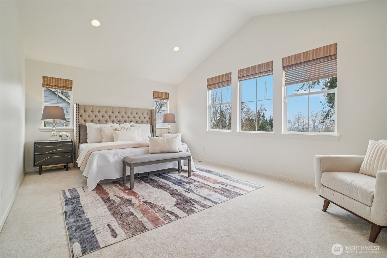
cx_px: 194
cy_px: 129
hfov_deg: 96.7
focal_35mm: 16
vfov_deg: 73.7
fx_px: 172
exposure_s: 1/250
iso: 1600
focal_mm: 16
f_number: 8
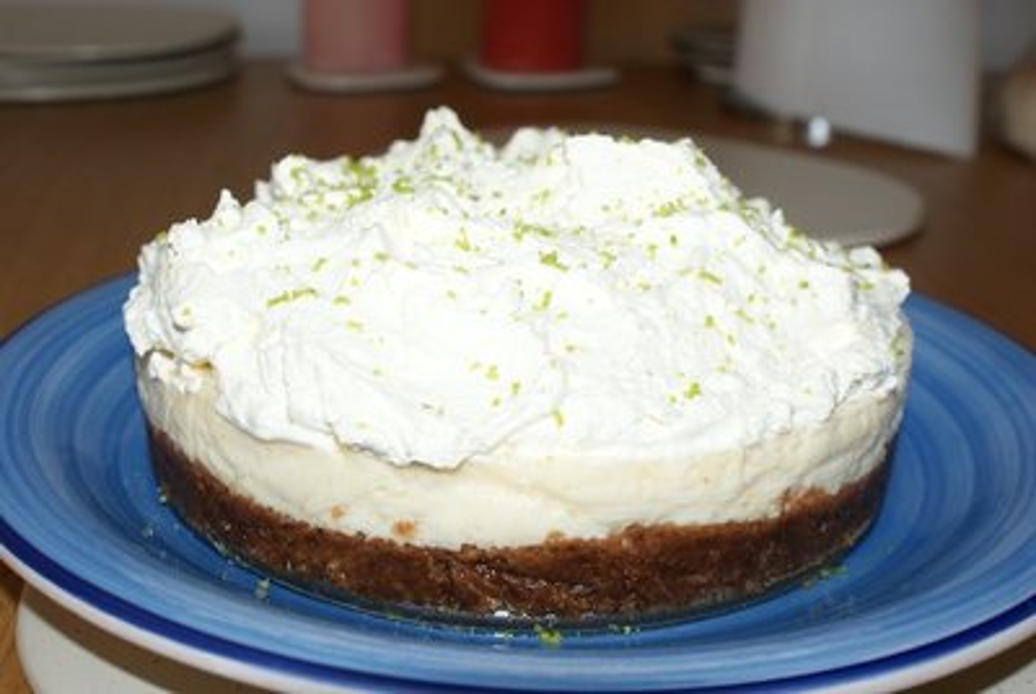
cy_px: 347
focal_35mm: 45
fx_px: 1297
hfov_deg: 43.5
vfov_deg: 30.0
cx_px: 518
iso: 400
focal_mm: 30
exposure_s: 1/60
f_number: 6.3
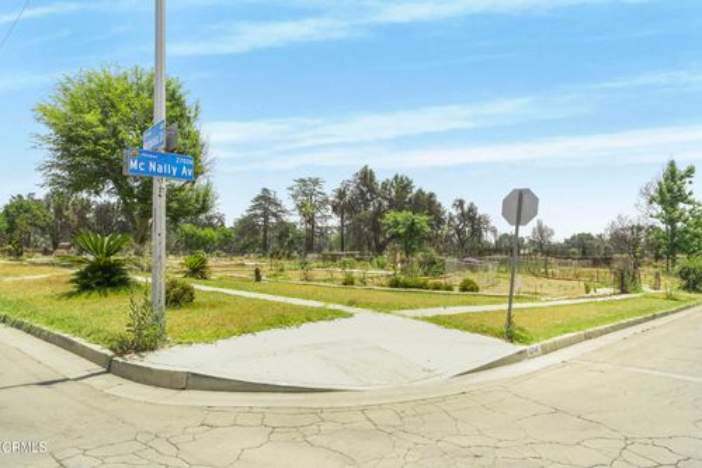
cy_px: 234
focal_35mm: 24
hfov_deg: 73.8
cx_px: 351
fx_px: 468
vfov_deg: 53.1
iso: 100
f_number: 16
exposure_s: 1/30
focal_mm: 16
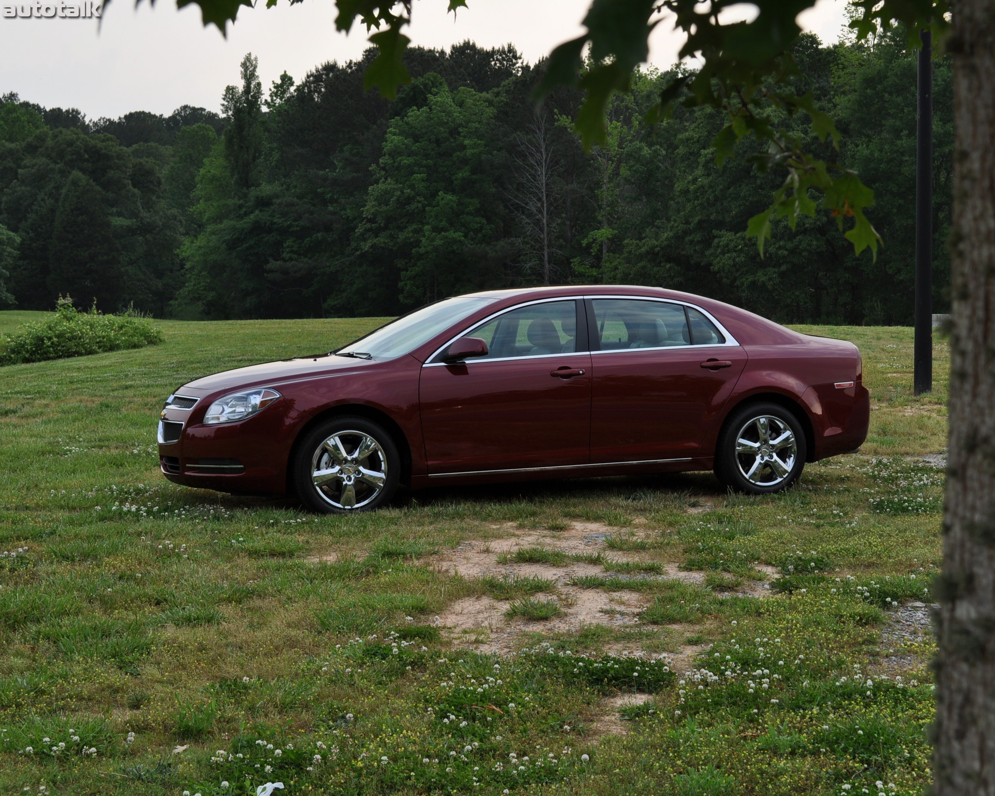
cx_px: 596
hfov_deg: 32.4
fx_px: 1708
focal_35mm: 58
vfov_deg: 26.2
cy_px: 398
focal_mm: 34
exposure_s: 1/100
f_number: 9
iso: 200
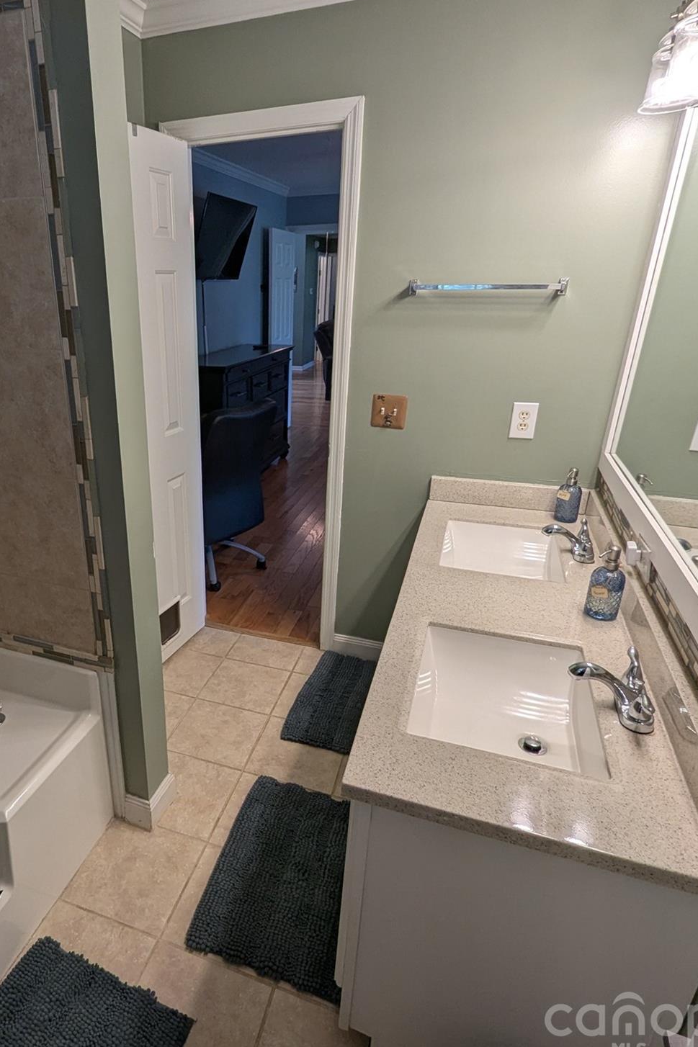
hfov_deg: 62.4
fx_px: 553
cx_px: 215
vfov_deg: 86.9
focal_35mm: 19
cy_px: 530
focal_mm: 1.95
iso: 57
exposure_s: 1/60
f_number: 2.2
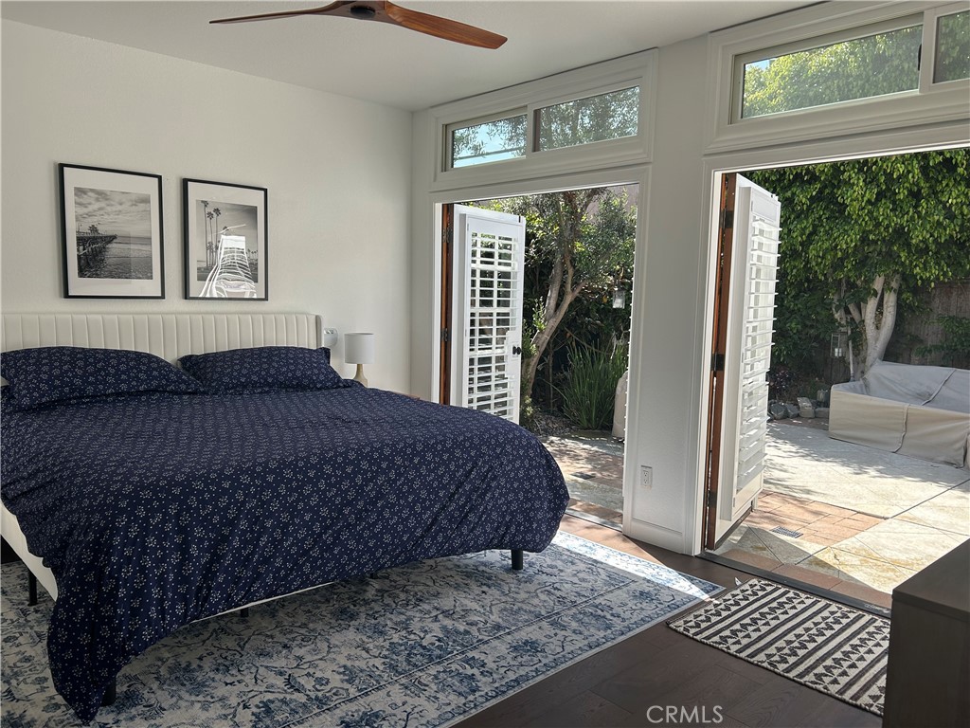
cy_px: 364
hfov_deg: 67.3
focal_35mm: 26
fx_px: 729
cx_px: 485
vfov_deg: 53.1
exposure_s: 1/748
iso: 50
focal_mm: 5.7
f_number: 1.5
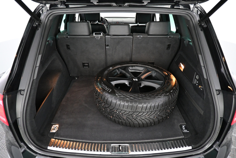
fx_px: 157
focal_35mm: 24
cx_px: 118
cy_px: 79
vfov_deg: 53.1
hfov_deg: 73.7
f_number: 3.5
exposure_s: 1/50
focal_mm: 16
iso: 4000
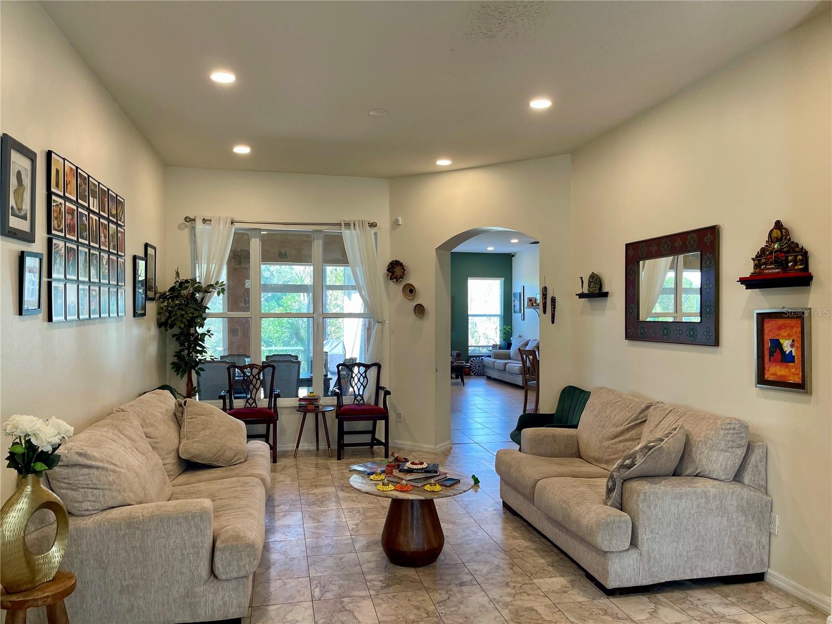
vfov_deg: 54.9
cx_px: 416
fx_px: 601
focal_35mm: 25
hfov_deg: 69.4
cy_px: 312
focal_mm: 5.1
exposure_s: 1/120
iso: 100
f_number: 1.6
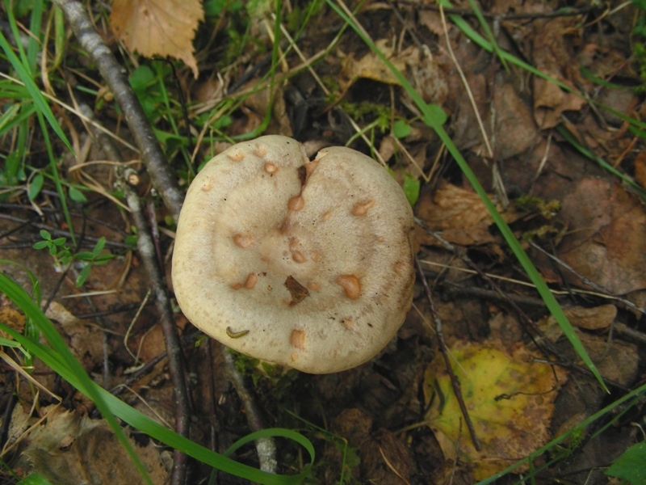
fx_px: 709
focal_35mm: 38
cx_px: 323
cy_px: 242
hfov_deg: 49.0
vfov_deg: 37.7
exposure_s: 1/30.1
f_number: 3.5
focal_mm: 6.3
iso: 74
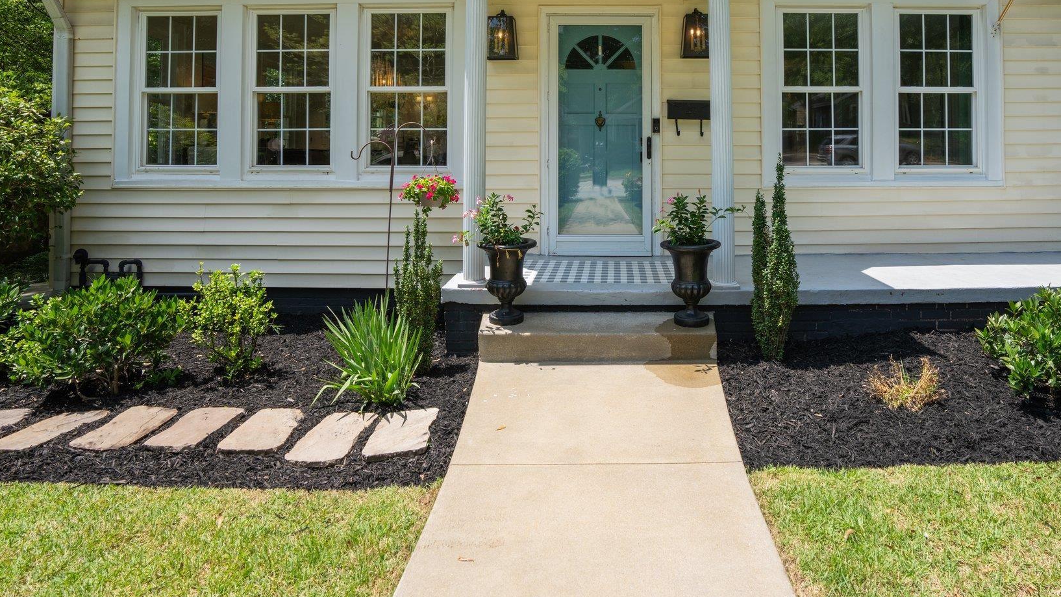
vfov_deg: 51.6
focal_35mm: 21
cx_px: 600
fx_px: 591
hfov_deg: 83.4
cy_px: 159
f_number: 8
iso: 250
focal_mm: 16
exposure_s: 1/250
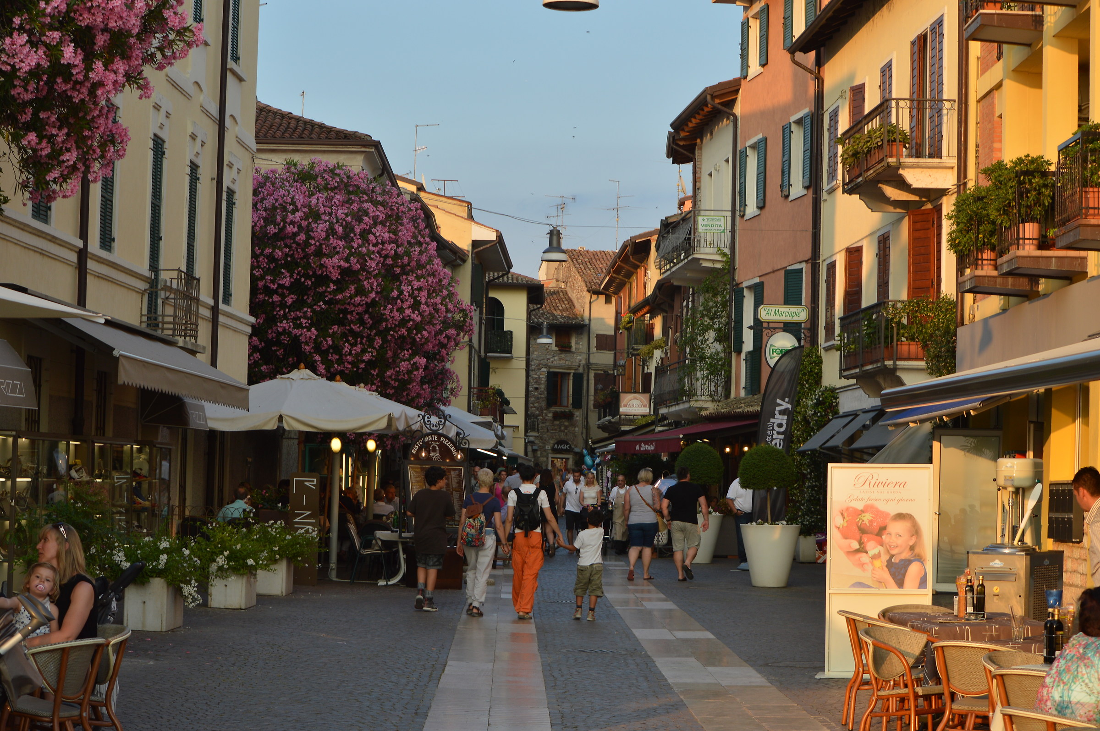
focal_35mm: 82
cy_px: 366
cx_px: 550
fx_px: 2518
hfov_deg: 24.6
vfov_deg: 16.5
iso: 100
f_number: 9
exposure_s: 1/100
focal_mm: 55
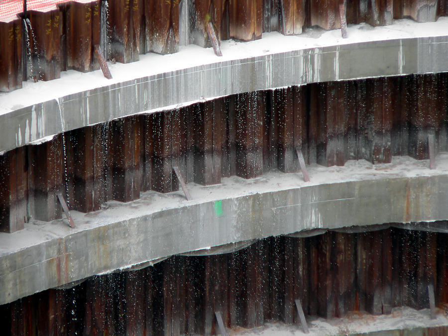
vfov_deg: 3.4
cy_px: 168
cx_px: 224
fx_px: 5591
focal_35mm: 432
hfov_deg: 4.6
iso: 80
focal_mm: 72
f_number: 2.8
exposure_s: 1/160
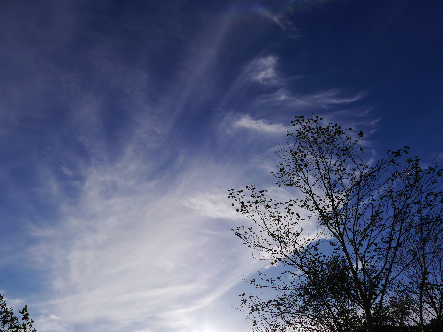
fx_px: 358
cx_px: 222
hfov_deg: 63.4
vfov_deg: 49.7
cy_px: 166
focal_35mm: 28
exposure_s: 1/800
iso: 160
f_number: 10
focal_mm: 14
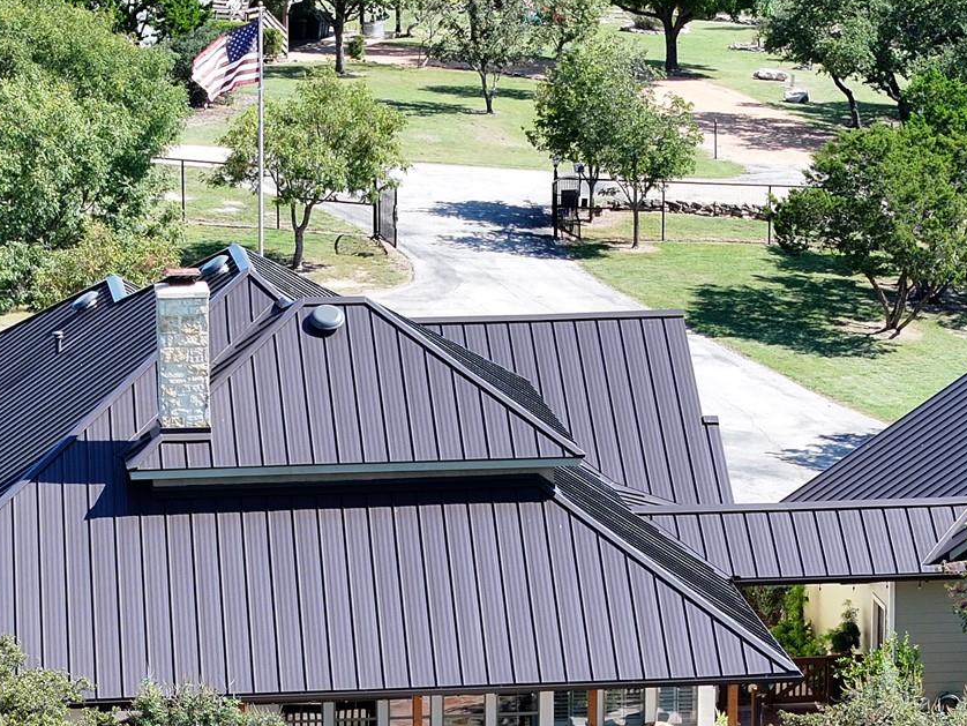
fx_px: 4778
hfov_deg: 11.6
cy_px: 746
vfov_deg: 8.6
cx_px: 427
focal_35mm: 171
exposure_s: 1/640
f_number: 2.8
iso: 120
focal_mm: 19.35
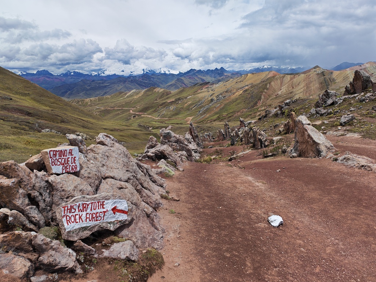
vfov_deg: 56.8
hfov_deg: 71.6
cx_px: 188
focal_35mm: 24
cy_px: 141
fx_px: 261
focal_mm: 6.12
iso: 50
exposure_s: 1/1300
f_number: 1.9
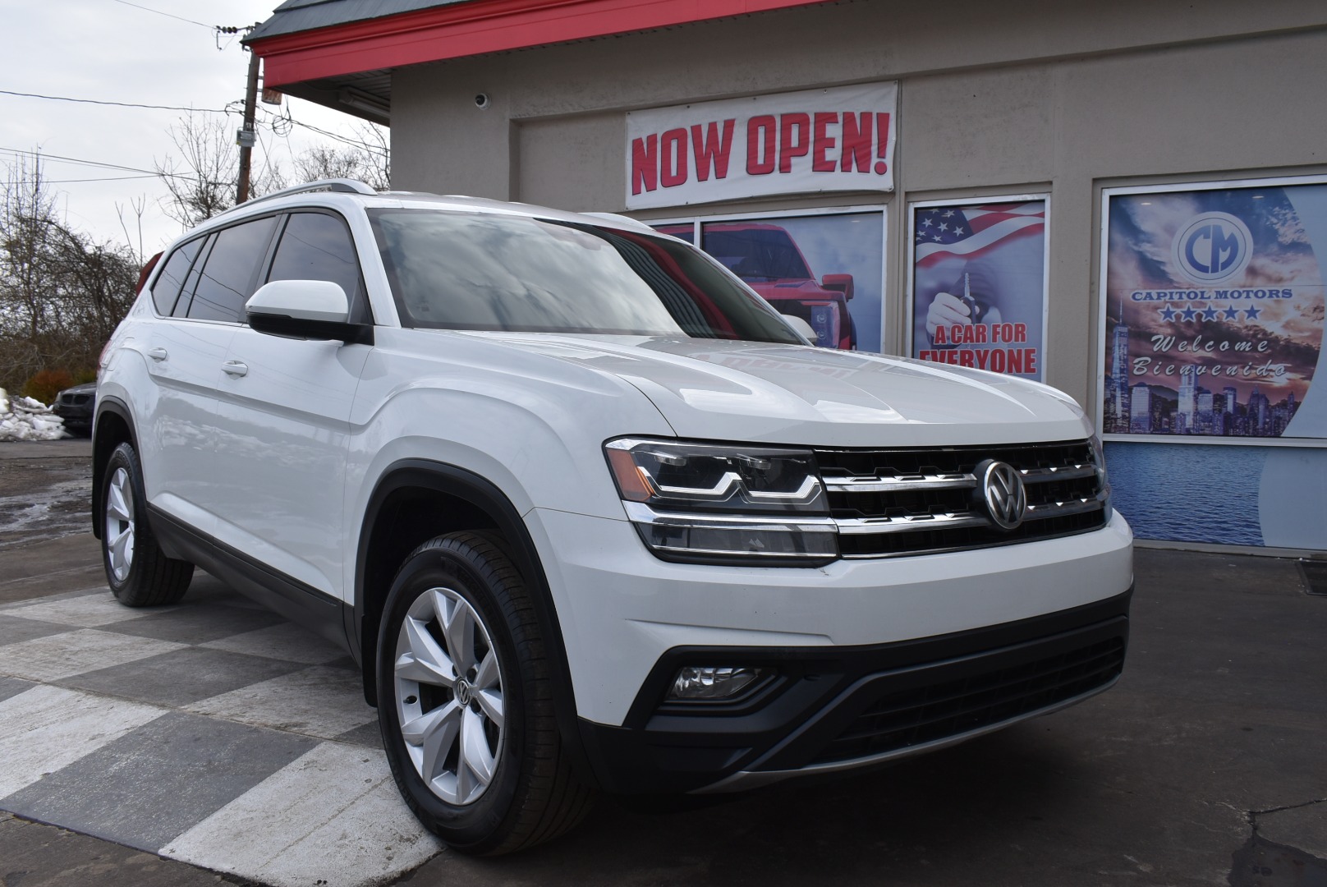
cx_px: 664
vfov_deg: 43.7
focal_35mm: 30
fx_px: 1107
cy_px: 444
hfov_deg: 61.9
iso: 200
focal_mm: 20
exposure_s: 1/320
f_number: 9
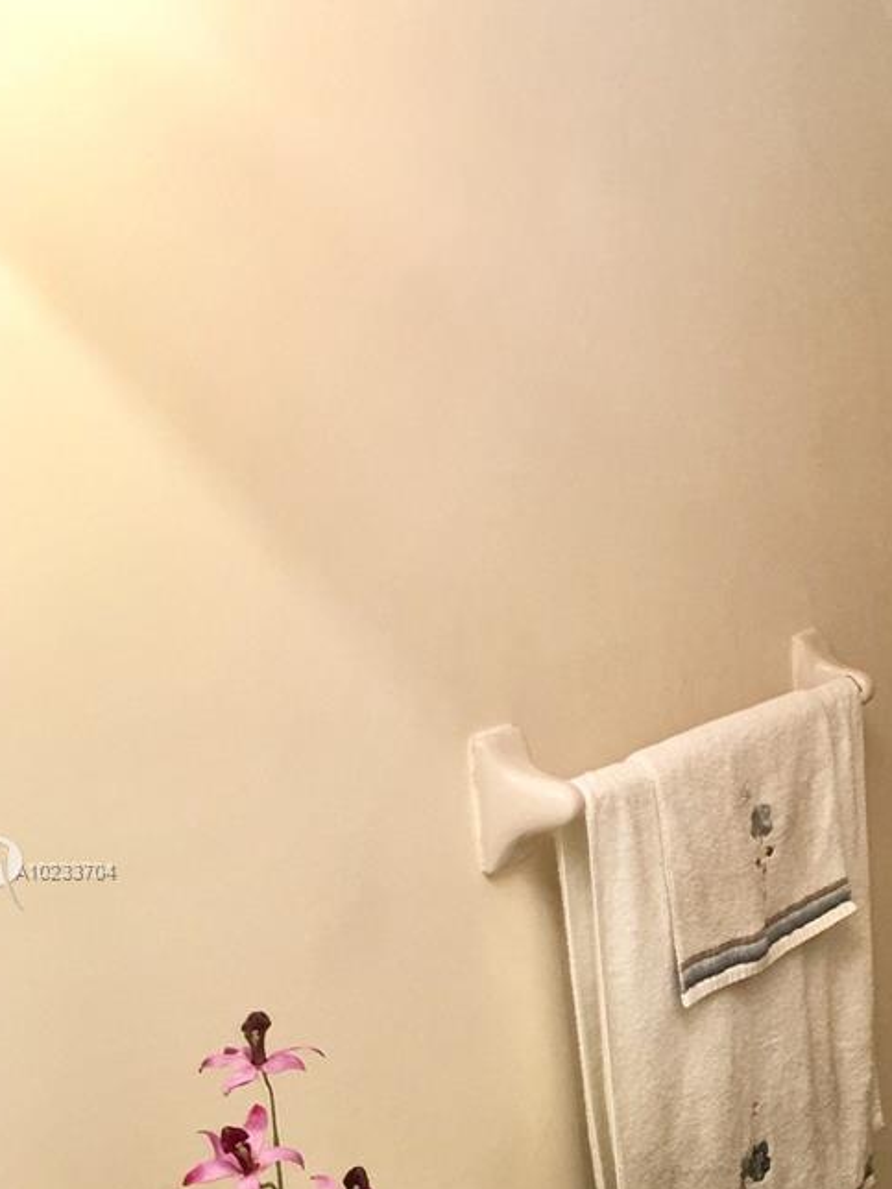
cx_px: 781
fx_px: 1855
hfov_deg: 26.3
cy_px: 871
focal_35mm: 54
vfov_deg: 34.9
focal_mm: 4.15
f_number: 2.2
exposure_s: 1/30
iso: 40
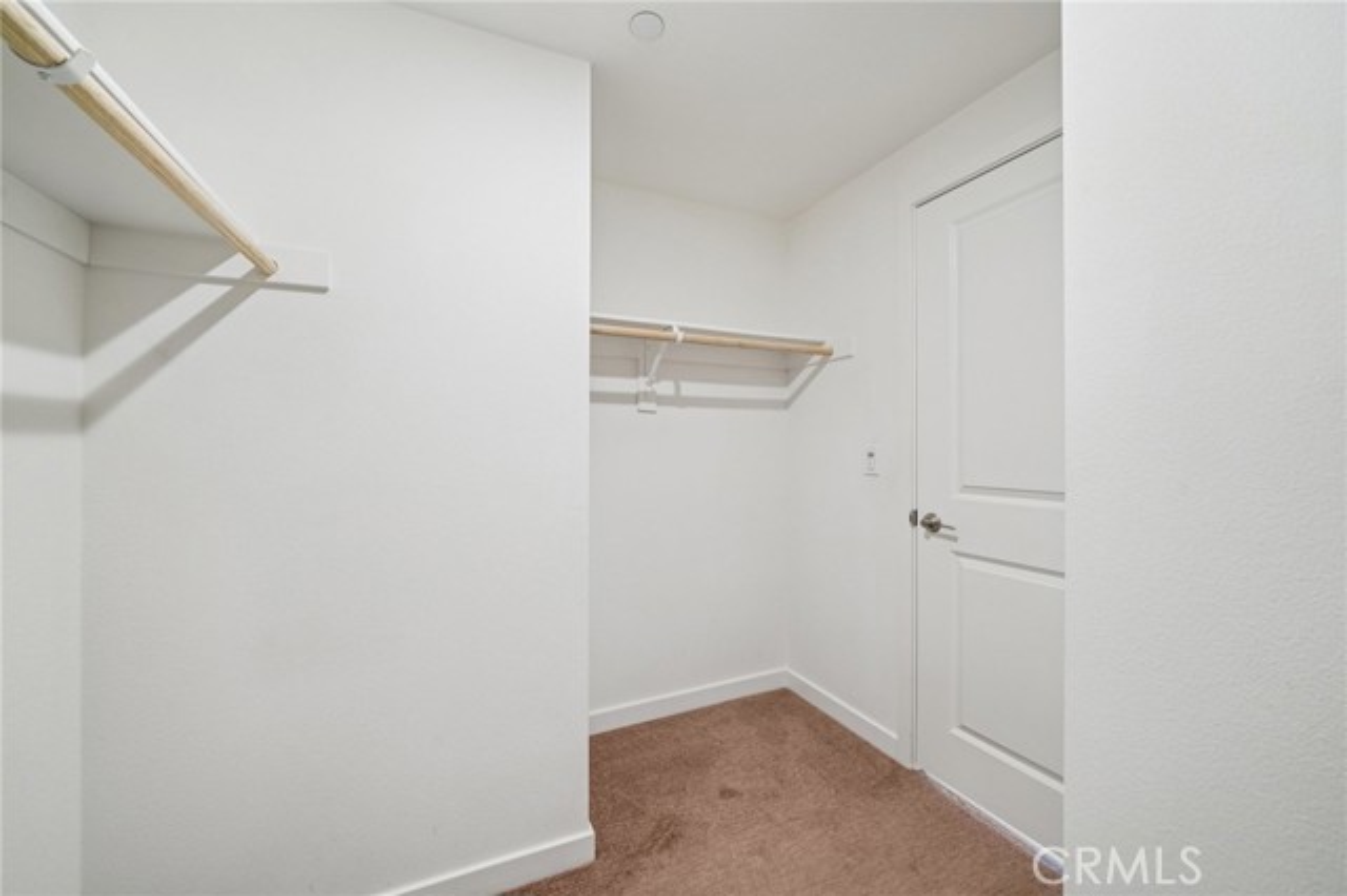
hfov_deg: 108.4
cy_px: 448
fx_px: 486
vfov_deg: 85.4
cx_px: 674
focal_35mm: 13
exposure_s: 1/10
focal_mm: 13
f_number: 8
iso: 400
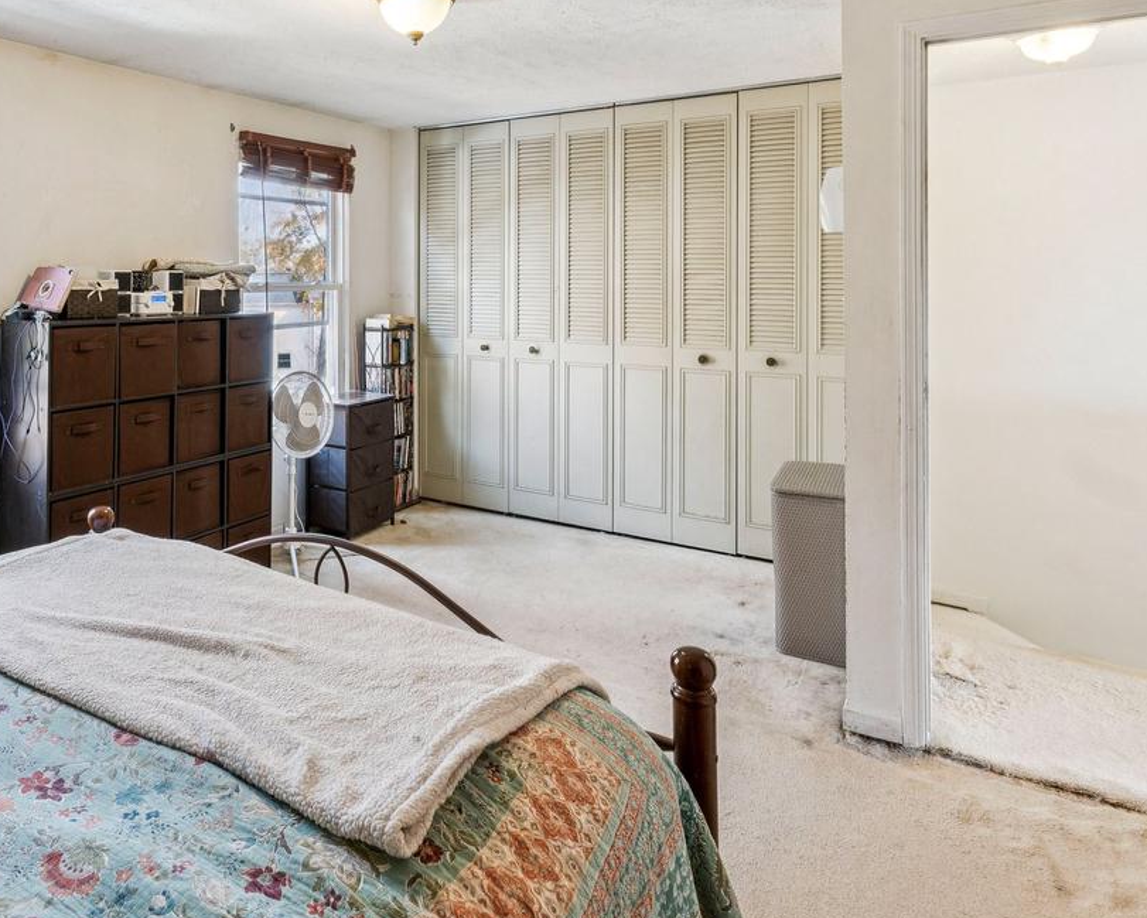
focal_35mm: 25
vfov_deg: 55.2
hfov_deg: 64.9
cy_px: 280
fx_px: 849
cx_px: 320
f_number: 9
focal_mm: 10
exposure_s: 1/6
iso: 250
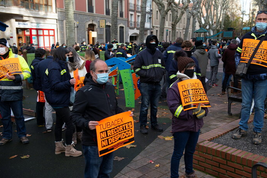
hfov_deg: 50.7
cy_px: 87
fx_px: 282
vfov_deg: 35.1
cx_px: 139
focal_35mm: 38
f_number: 4.5
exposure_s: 1/250
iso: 100
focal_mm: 36
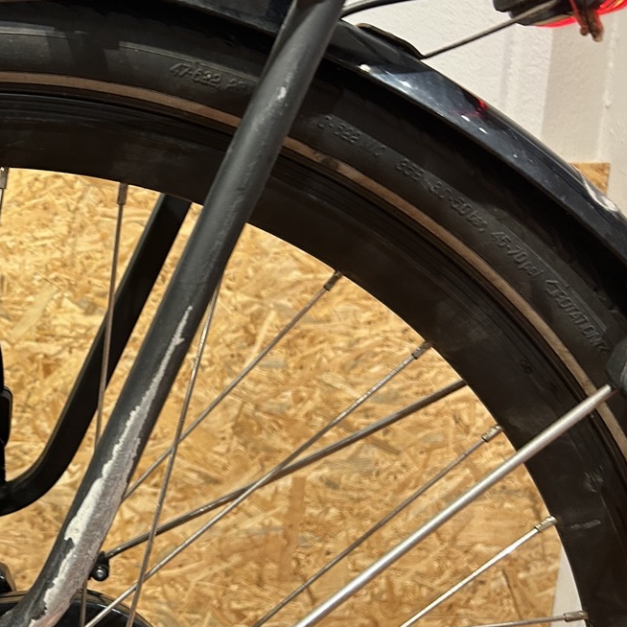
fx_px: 922
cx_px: 56
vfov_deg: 37.5
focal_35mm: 45
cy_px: 353
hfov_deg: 35.2
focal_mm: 5.7
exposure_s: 1/50
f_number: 1.5
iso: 250
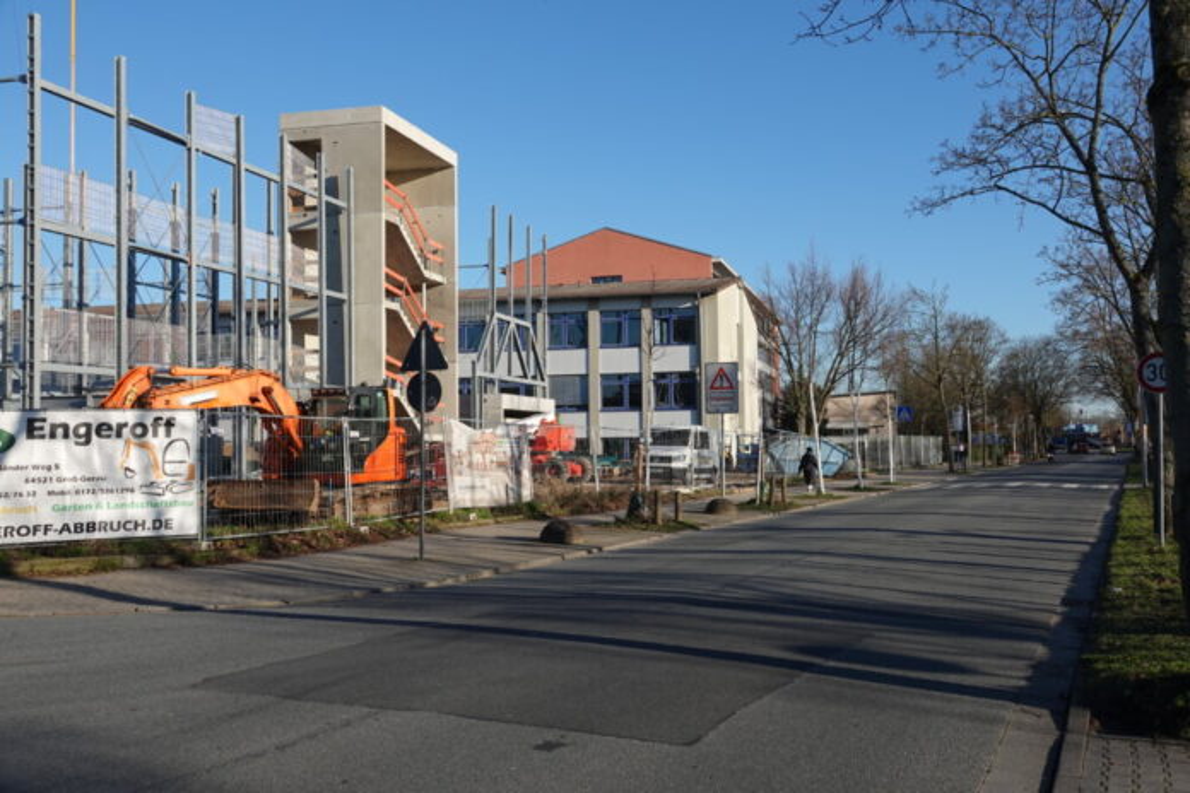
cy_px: 396
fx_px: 1124
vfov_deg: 38.9
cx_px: 595
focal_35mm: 34
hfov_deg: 55.8
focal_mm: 12.33
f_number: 4
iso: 100
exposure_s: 1/640
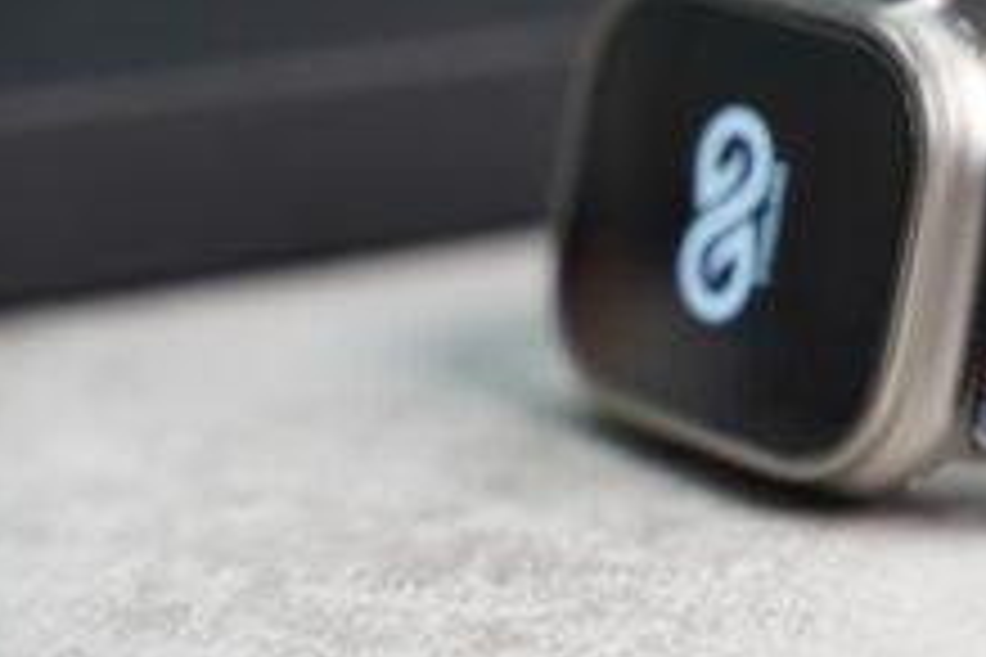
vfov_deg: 10.0
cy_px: 227
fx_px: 3752
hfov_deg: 14.9
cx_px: 779
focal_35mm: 137
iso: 640
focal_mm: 75
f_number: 4
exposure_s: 1/80
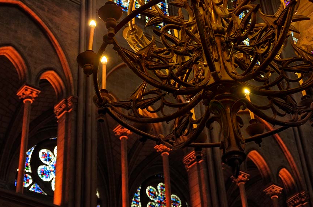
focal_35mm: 83
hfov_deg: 24.5
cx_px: 164
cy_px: 35
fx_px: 720
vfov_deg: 16.3
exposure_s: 1/13
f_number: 4.2
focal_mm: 32
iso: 500
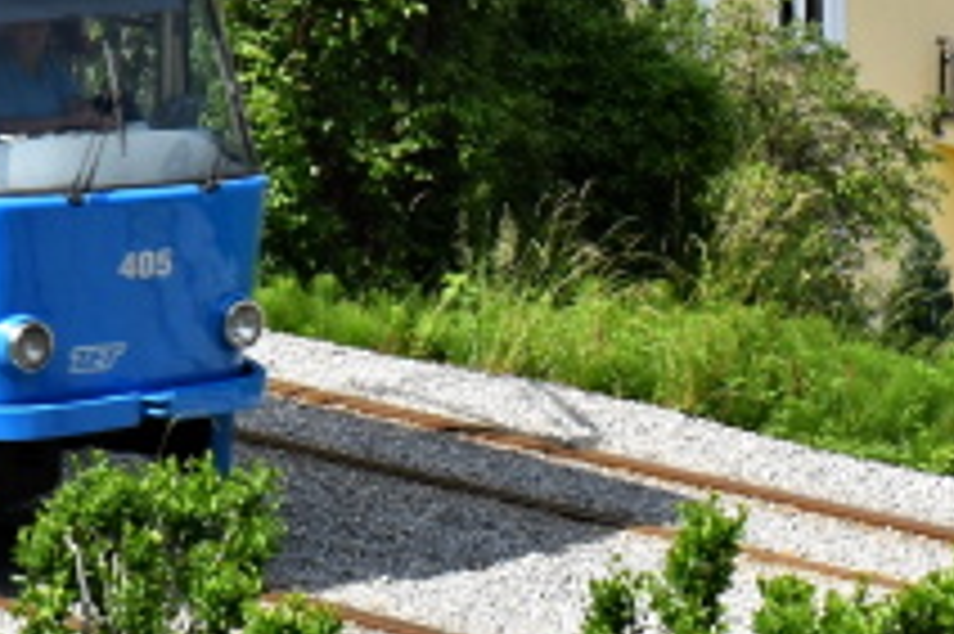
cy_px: -569
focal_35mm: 232
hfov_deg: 8.7
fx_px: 6143
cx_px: -279
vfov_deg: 5.8
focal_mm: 32
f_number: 10
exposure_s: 1/400
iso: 200
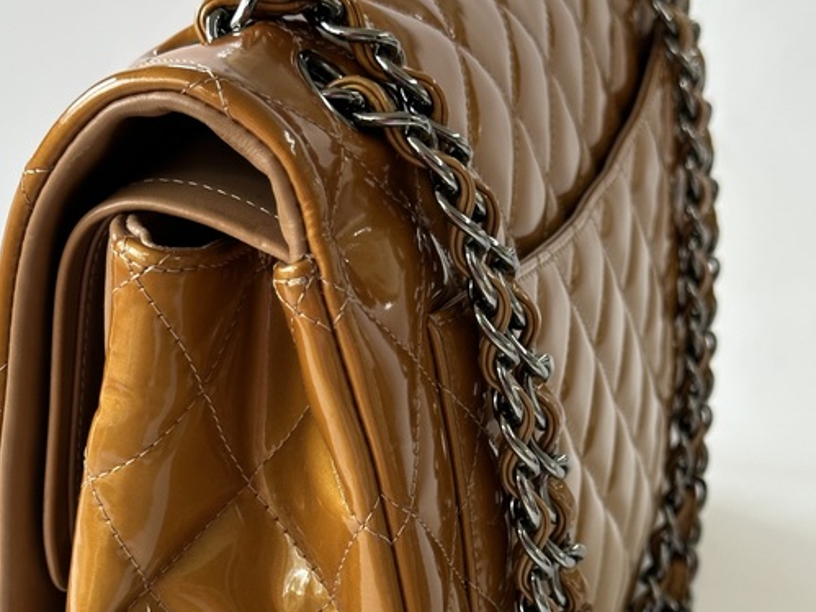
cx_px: 384
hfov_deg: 25.3
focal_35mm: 77
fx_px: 1815
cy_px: 520
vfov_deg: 18.9
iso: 100
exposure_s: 1/60
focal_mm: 6.86
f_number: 1.78
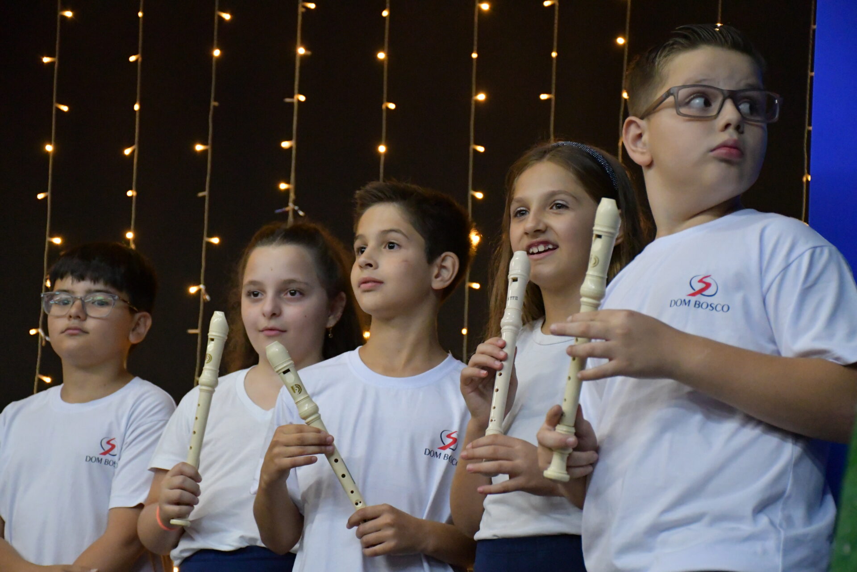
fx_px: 2357
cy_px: 286
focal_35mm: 99
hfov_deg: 20.6
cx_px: 428
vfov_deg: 13.8
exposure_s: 1/125
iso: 9000
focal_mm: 66
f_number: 5
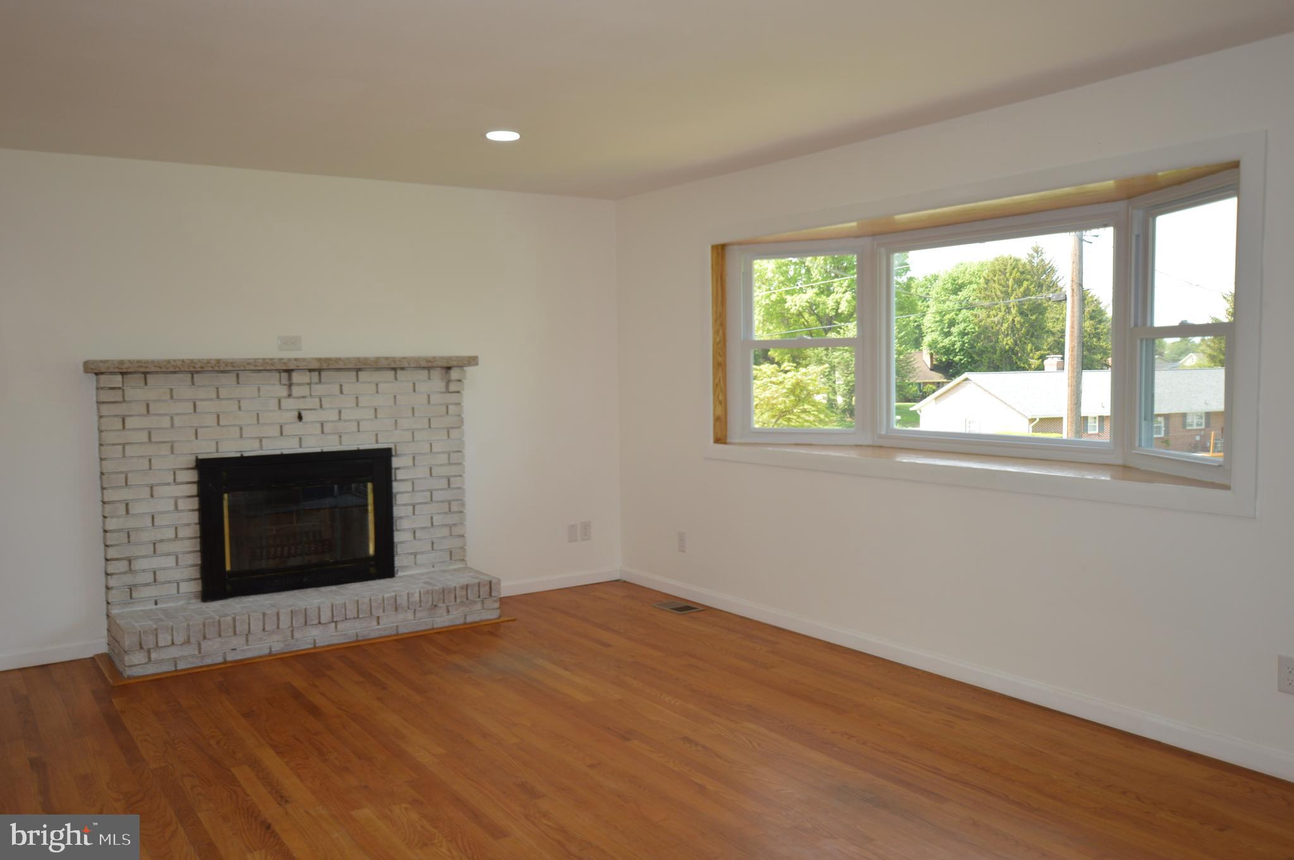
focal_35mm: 30
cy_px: 430
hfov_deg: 62.0
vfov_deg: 43.5
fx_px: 1077
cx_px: 647
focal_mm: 20
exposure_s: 1/125
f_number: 4
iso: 180
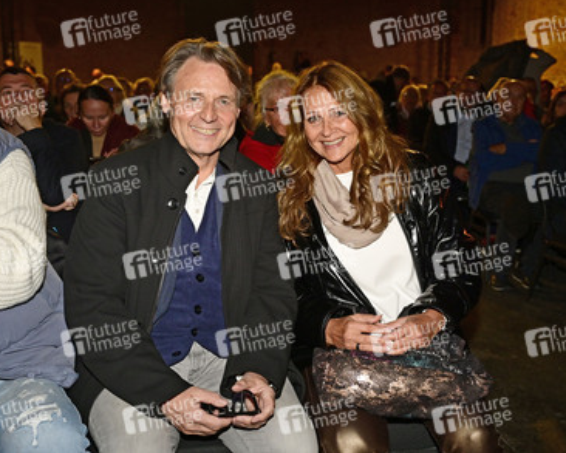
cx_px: 276
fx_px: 620
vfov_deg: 40.1
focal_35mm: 37
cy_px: 223
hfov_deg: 49.1
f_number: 4.5
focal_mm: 32
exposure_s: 1/200
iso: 2000
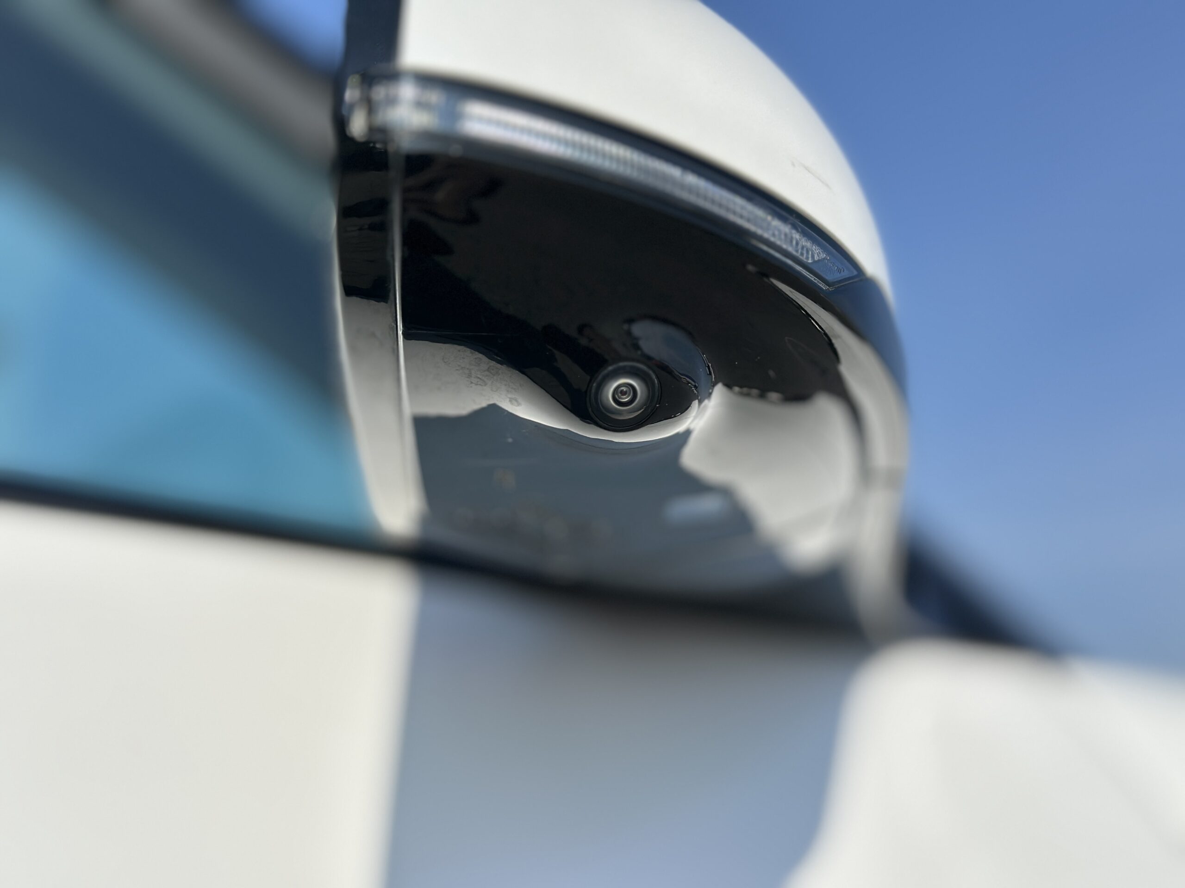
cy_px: 444
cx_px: 592
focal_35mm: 48
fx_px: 1643
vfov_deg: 30.3
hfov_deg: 39.7
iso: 100
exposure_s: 1/6623
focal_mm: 6.86
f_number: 1.78
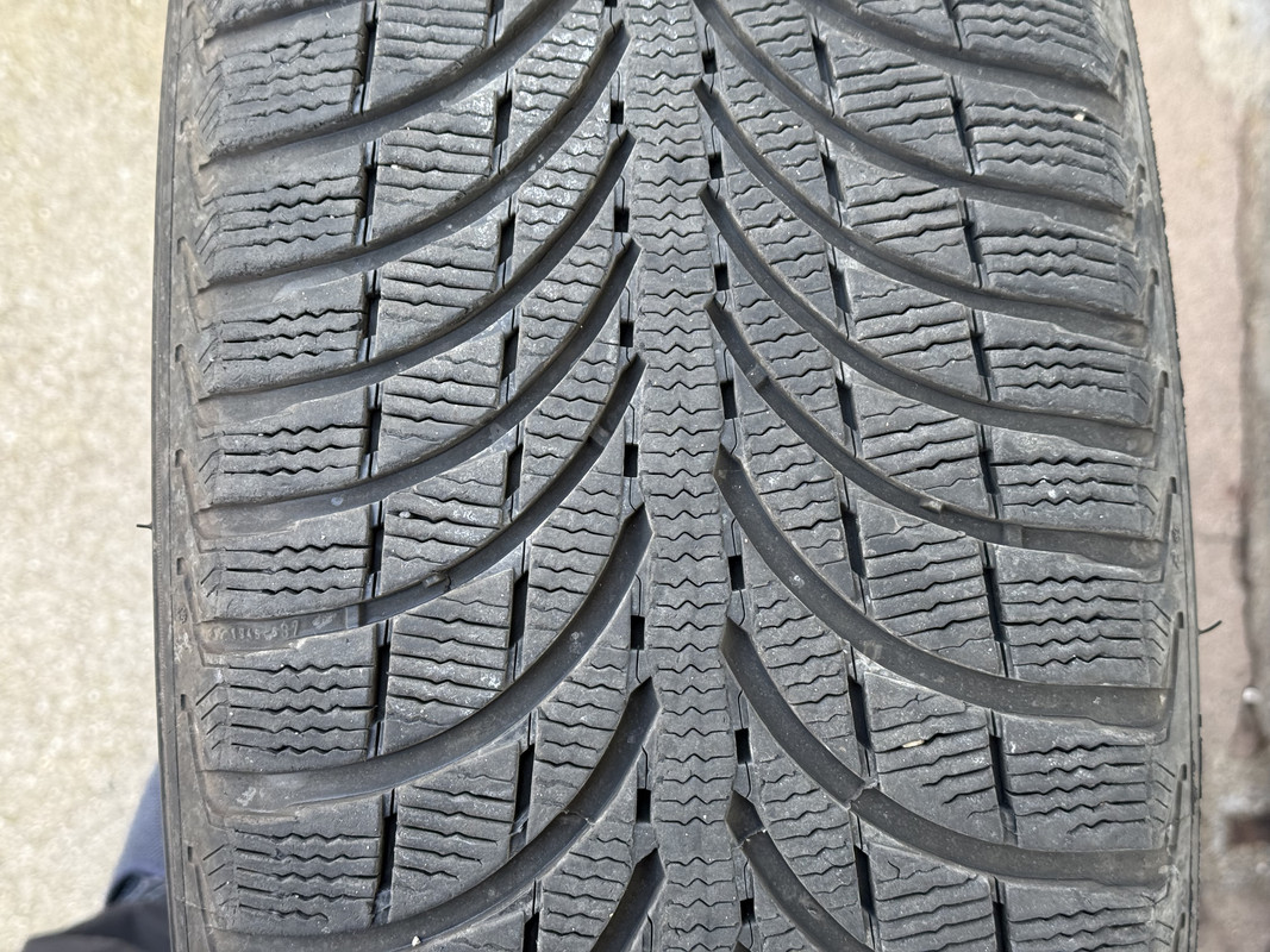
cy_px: 476
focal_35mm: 48
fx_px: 1761
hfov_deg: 39.7
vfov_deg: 30.3
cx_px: 635
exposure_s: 1/236
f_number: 1.78
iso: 125
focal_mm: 6.76
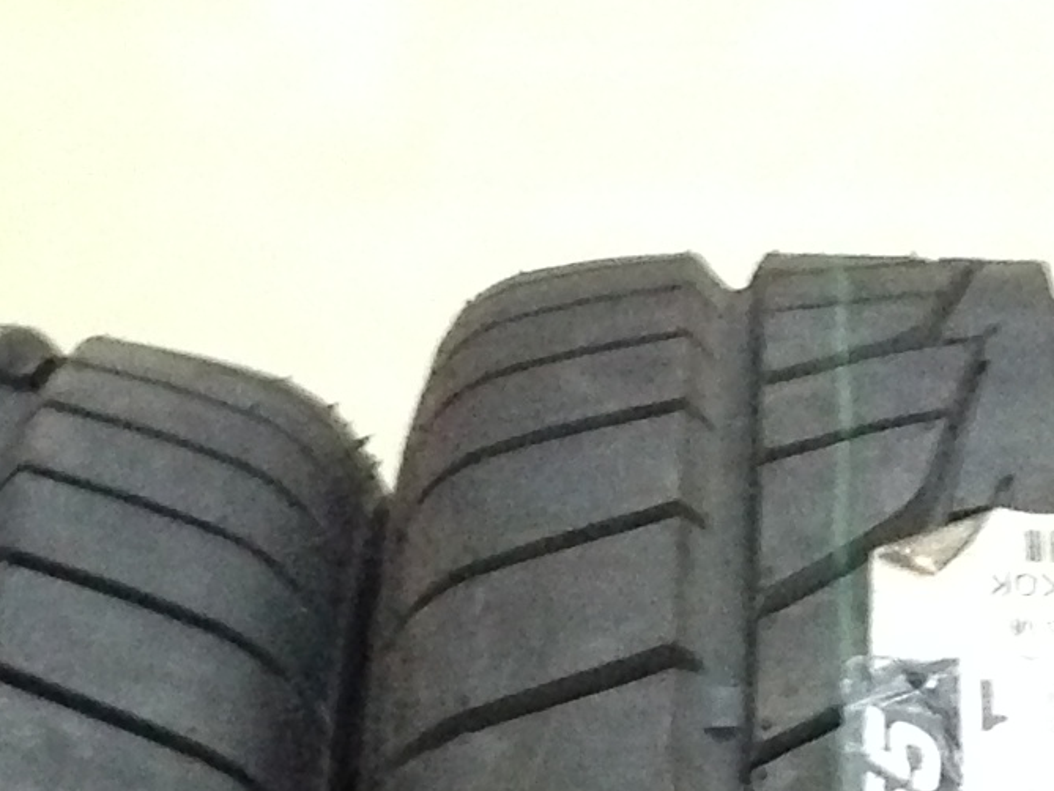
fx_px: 4903
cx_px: 1015
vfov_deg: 8.4
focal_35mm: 161
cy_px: 1918
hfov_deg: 12.2
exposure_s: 1/15
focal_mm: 4.12
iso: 500
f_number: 2.4
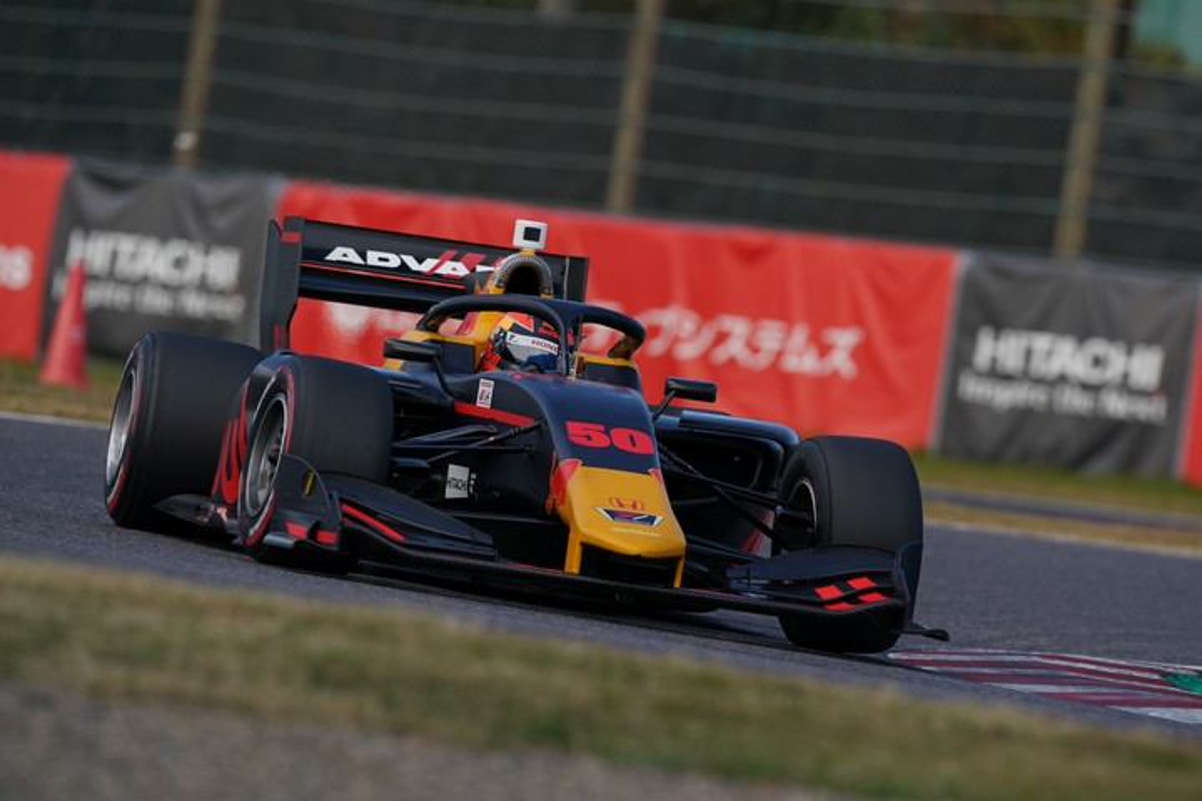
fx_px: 20032
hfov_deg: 3.4
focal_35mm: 600
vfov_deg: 2.3
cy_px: 400
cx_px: 601
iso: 400
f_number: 6.3
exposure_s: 1/800
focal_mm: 600
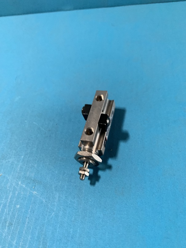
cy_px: 124
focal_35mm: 26
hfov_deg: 53.1
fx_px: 186
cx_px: 93
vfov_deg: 67.3
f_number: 1.8
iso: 320
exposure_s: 1/60
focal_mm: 4.25
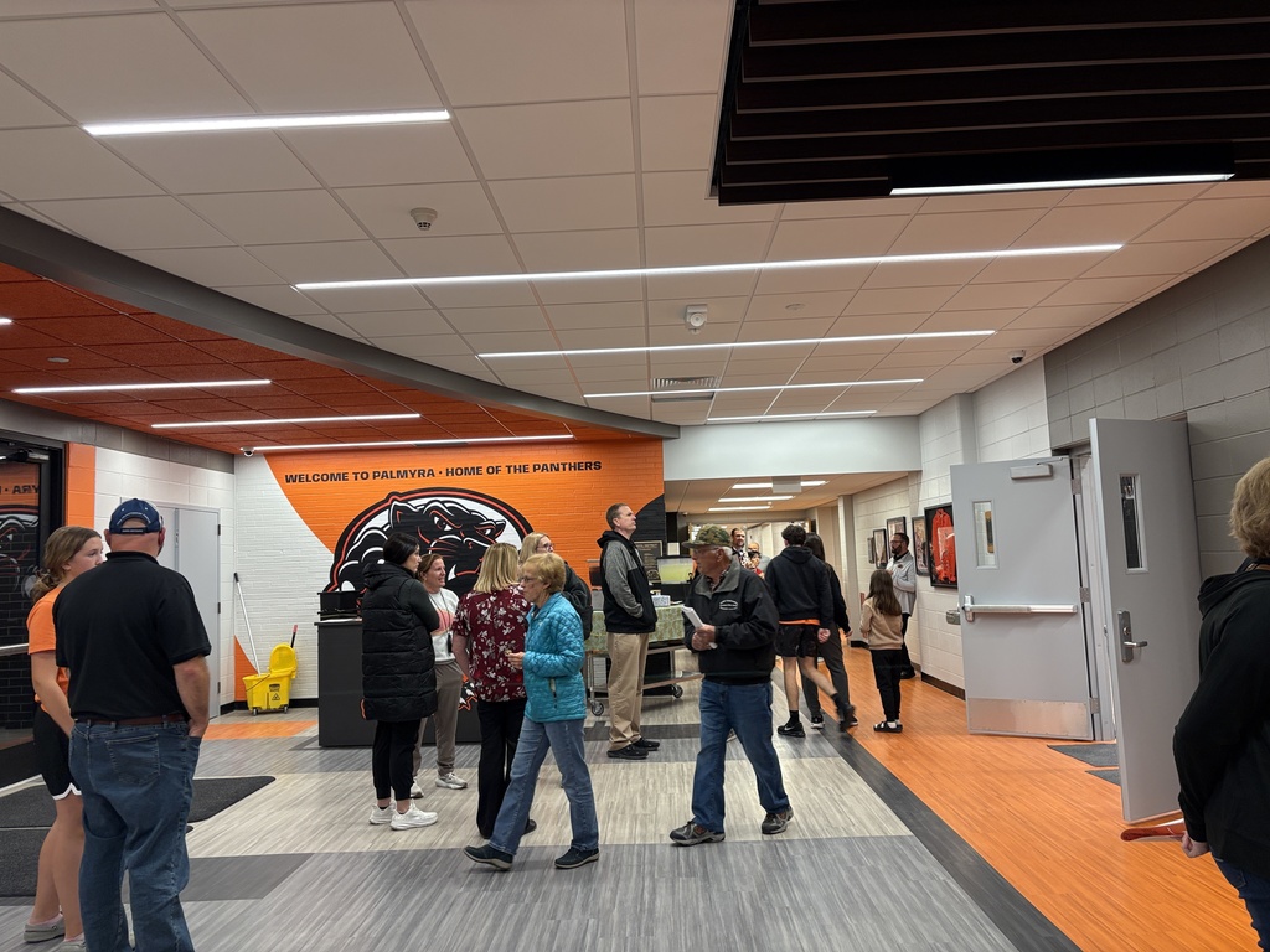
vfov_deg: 53.1
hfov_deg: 67.3
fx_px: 954
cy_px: 476
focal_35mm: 26
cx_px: 635
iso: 125
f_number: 1.6
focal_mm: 5.96
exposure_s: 1/60
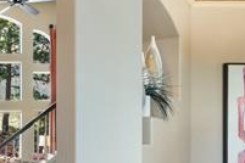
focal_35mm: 51
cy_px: 137
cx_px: -71
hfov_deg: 30.8
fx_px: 347
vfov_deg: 25.9
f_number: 11
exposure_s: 1.6
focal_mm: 16
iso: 400
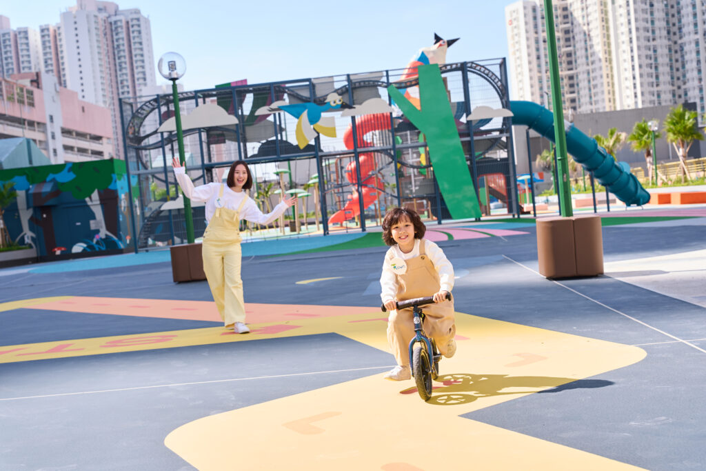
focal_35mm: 45
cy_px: 236
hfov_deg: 43.6
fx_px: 883
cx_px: 353
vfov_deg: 29.9
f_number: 4
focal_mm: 45
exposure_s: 1/640
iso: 125
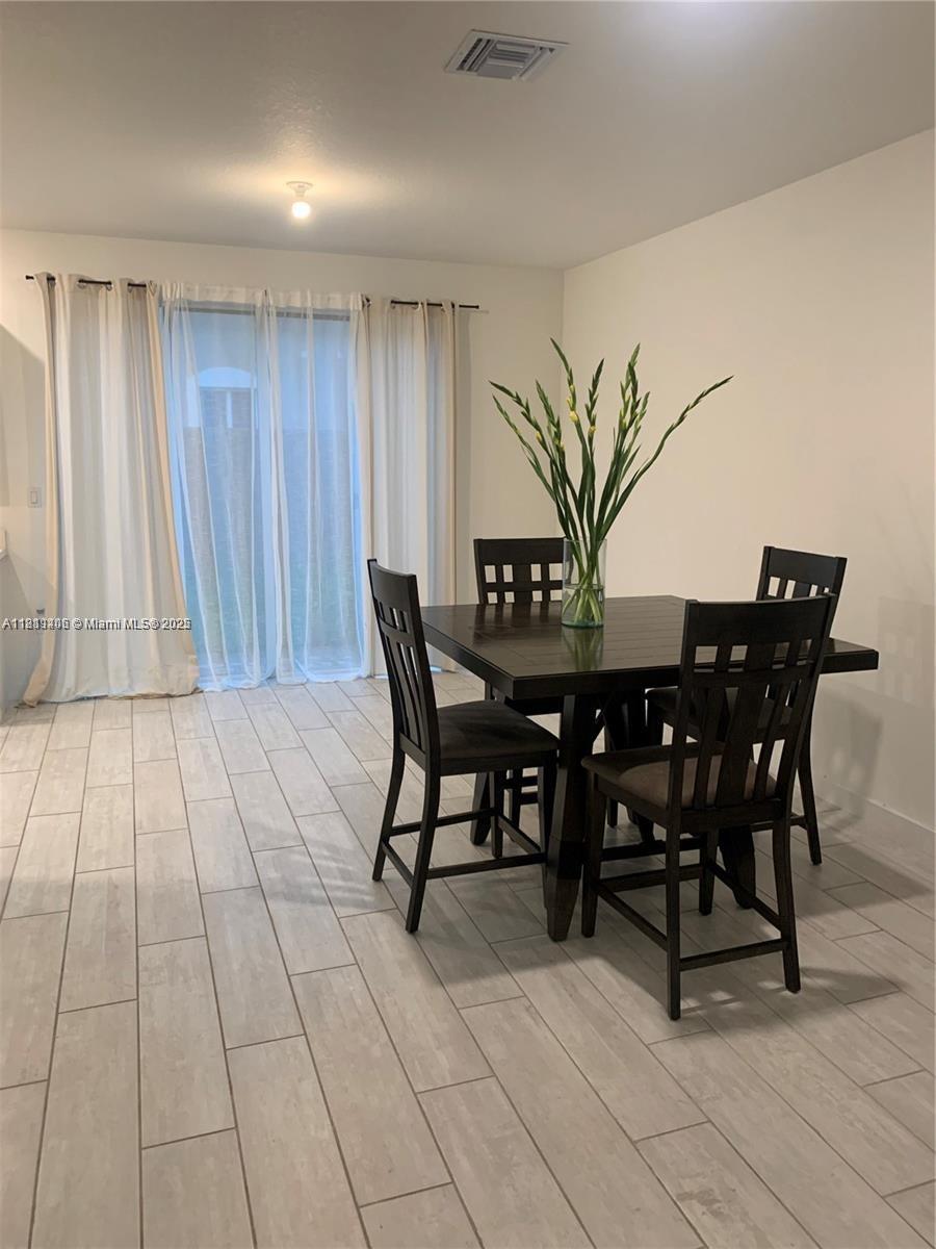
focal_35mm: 26
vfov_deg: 67.3
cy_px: 624
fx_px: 937
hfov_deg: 53.1
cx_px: 468
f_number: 1.8
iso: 160
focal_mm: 4.25
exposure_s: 1/60
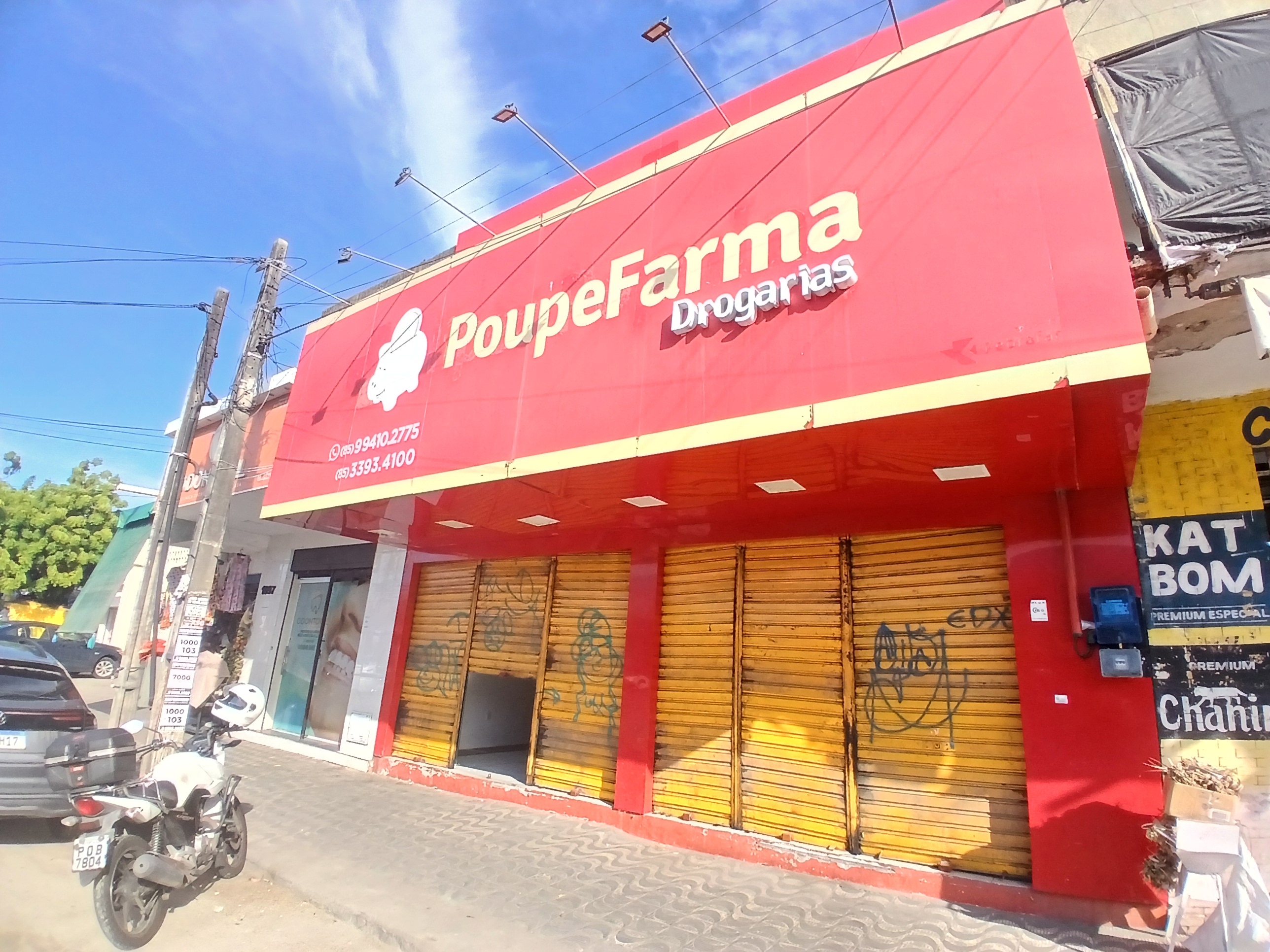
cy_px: 476
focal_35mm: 17
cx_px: 635
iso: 50
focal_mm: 1.4
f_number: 2.2
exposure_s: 1/380
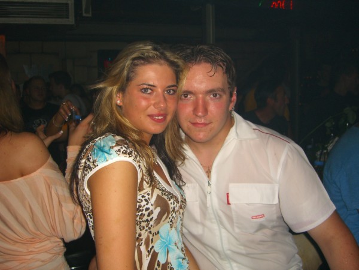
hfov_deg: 49.0
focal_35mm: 38
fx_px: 394
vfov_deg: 37.7
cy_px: 135
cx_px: 180
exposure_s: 1/60
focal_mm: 7.9
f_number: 2.8
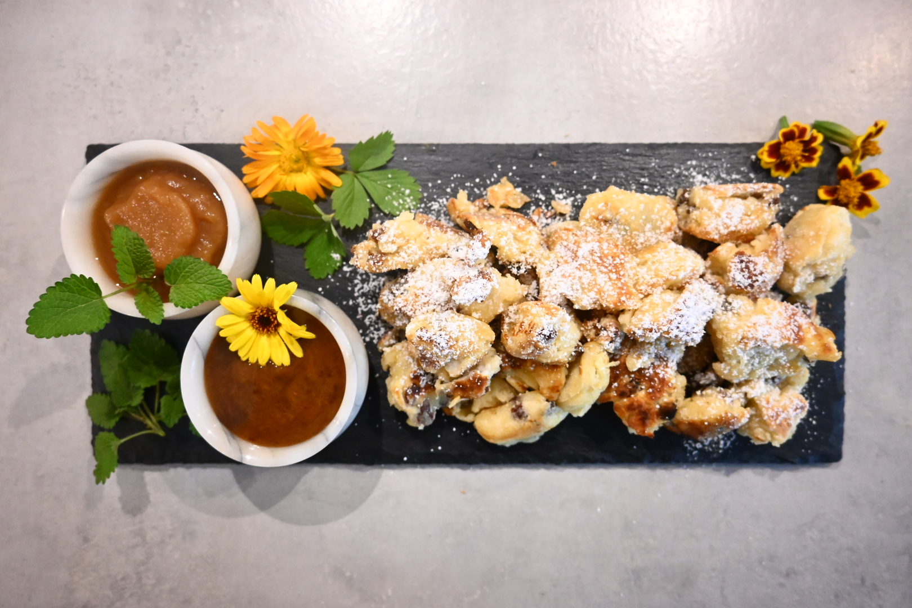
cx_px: 456
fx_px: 608
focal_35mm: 24
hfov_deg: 73.7
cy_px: 304
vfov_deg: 53.1
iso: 3600
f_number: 3.5
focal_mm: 16
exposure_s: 1/125
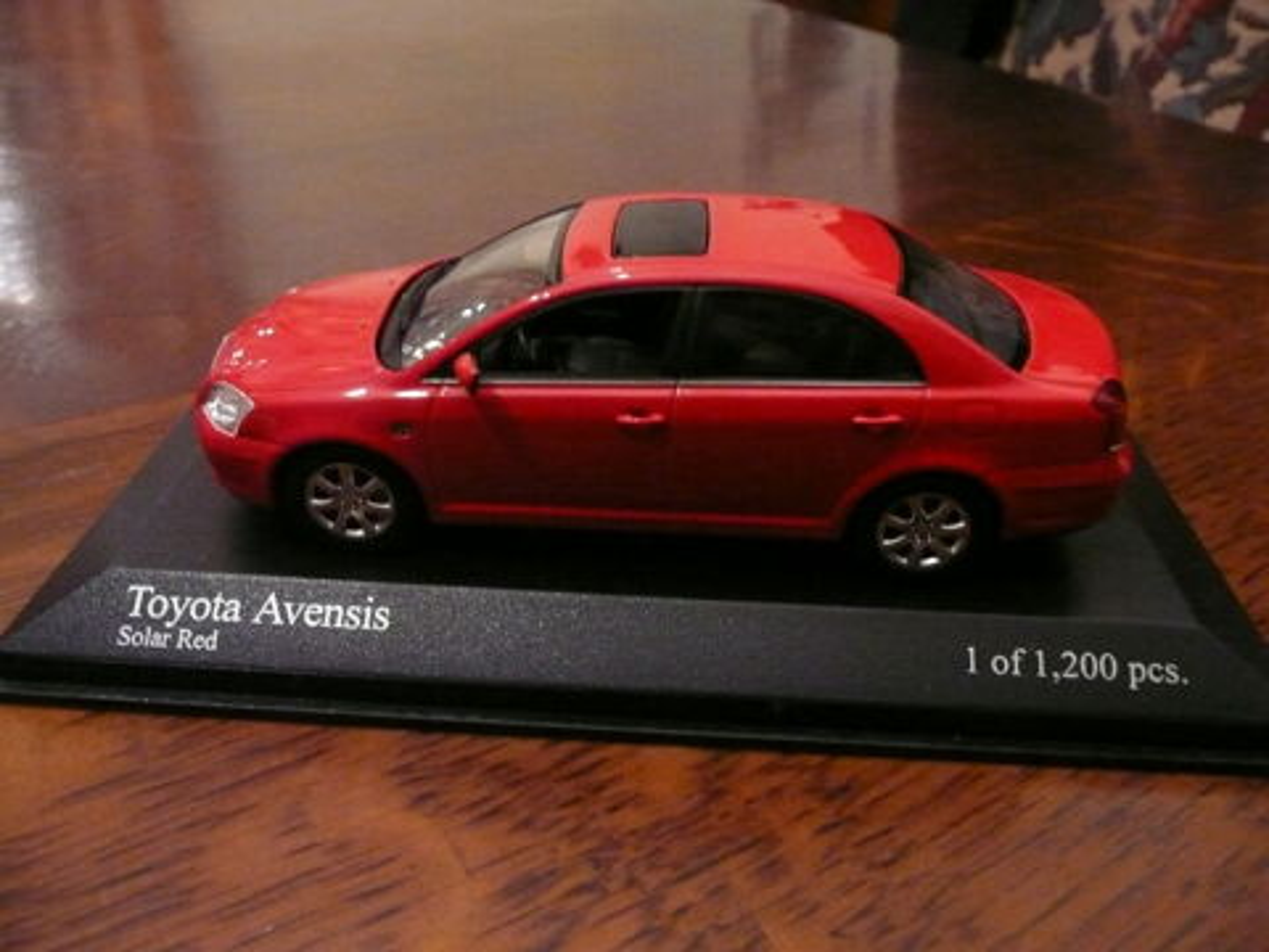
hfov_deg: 63.4
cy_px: 476
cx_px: 634
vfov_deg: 49.7
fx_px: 1026
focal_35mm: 28
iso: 800
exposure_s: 1/8
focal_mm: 4.6
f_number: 3.3
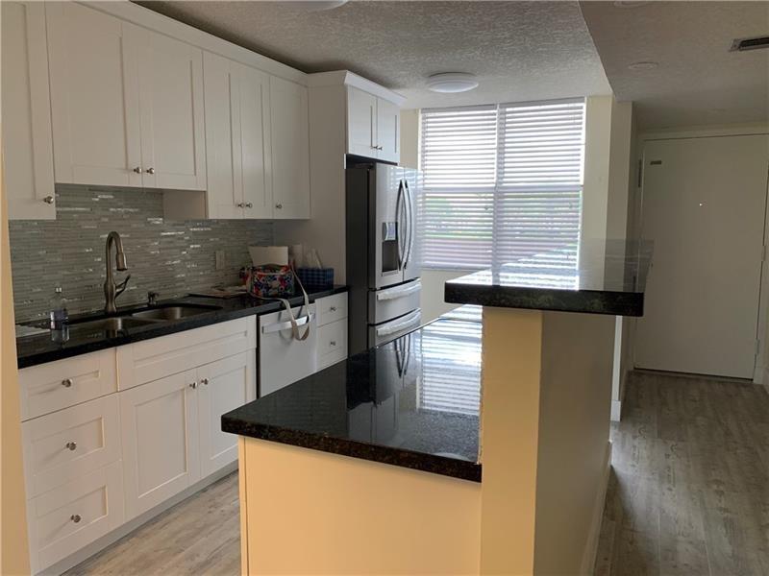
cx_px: 384
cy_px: 288
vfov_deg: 53.1
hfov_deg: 67.3
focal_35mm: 26
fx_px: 578
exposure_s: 1/60
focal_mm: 4.25
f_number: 1.8
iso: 80
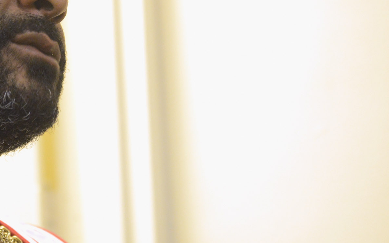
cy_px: 77
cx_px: -7
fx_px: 1304
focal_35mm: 123
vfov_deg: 10.6
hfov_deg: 16.6
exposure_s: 1/60
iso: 2500
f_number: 2.8
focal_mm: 48
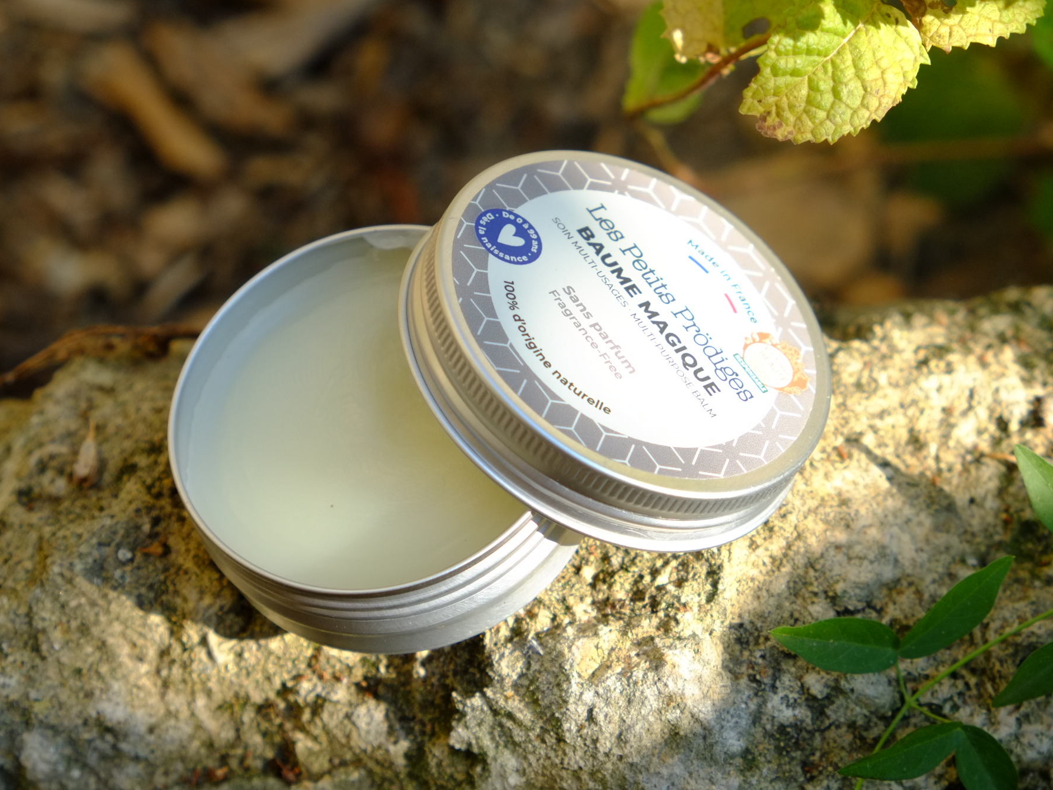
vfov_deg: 15.1
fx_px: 2981
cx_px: 488
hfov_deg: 20.0
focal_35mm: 98
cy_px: 431
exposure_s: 1/1000
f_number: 5
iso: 800
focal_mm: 48.4
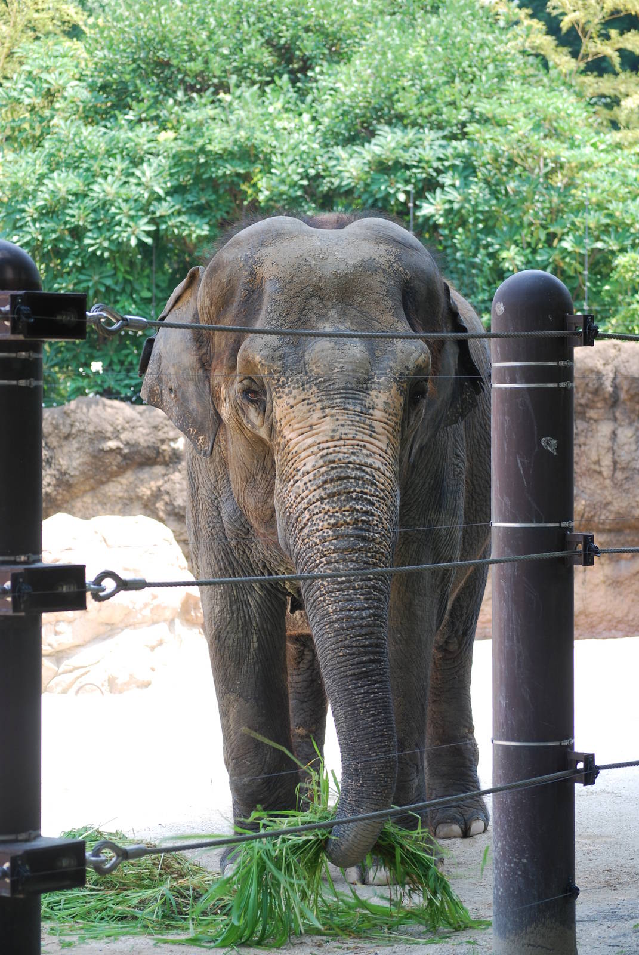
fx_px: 2788
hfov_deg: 13.1
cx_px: 320
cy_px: 478
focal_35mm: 105
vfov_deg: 19.4
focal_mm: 70
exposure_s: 1/160
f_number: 4.2
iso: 200
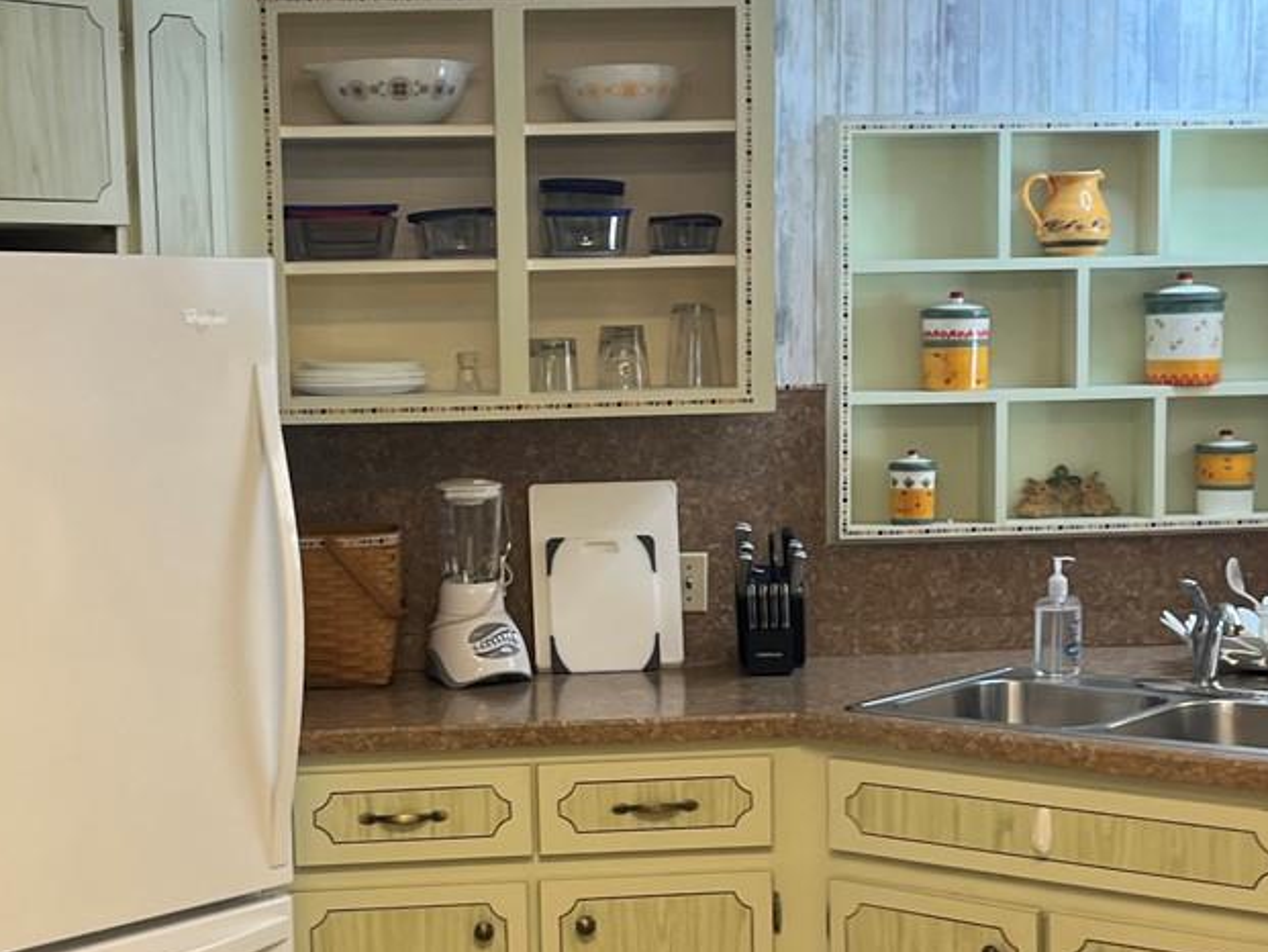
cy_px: 652
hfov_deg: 28.9
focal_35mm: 67
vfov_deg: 21.8
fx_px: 2455
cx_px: 539
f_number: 1.6
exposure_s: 1/60
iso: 80
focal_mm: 5.1
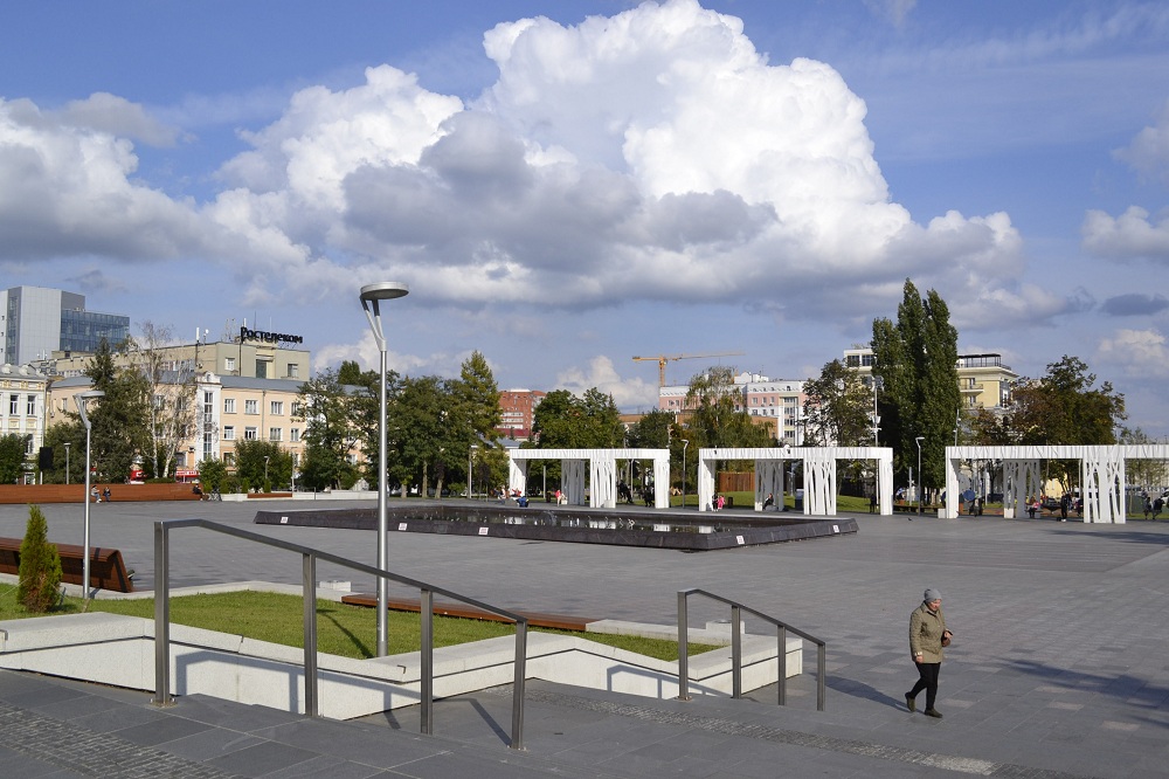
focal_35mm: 33
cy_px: 390
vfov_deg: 39.9
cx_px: 584
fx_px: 1071
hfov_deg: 57.2
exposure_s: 1/2000
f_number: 7.1
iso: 400
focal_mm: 22
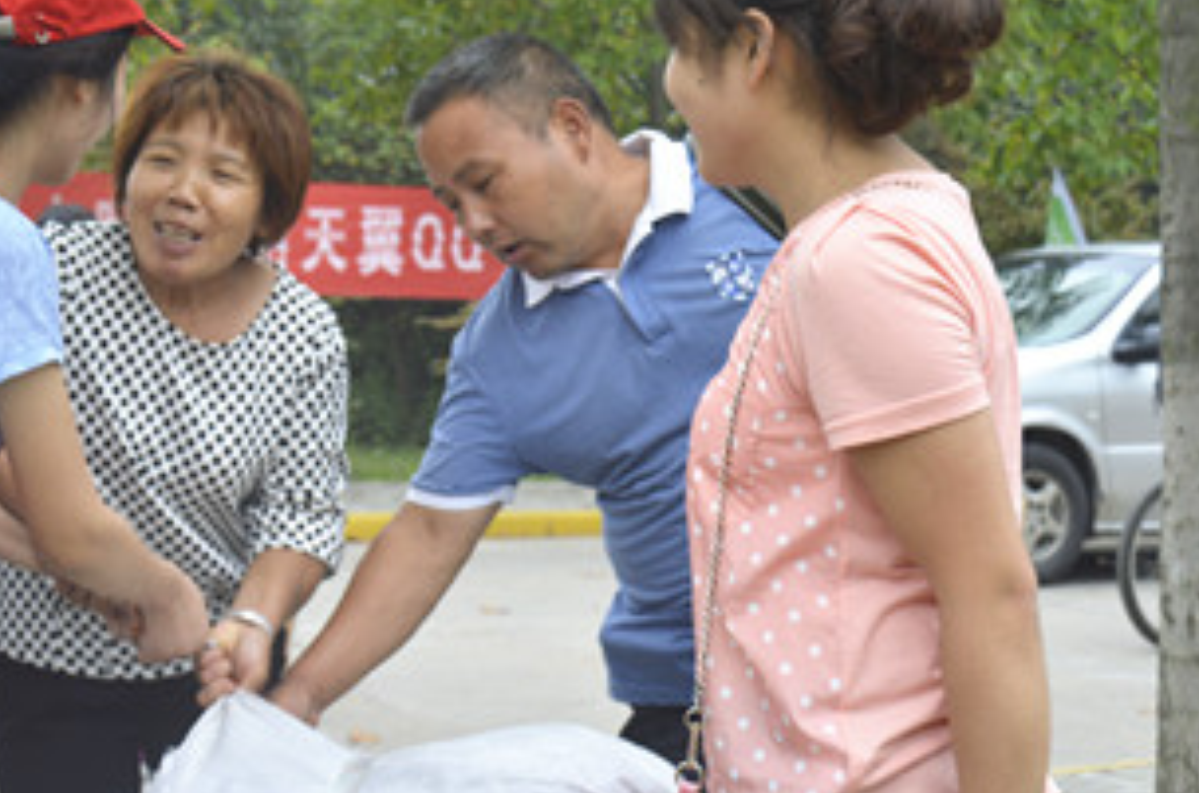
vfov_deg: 18.3
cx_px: 272
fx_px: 2458
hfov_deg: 27.0
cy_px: 353
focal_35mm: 74
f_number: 5.6
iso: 100
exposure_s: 1/125
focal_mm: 30
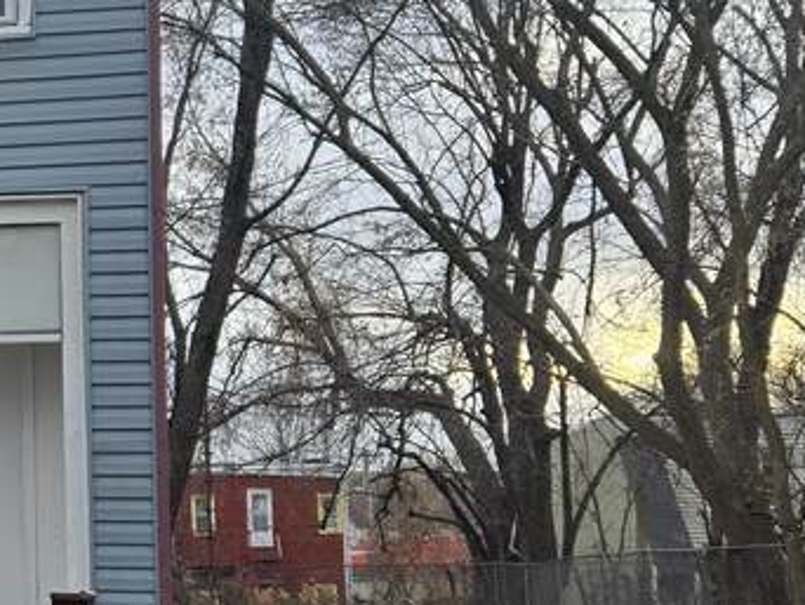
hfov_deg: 20.4
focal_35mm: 86
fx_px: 2001
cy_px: 355
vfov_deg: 17.2
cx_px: -304
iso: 25
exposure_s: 1/254
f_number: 1.8
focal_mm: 5.4
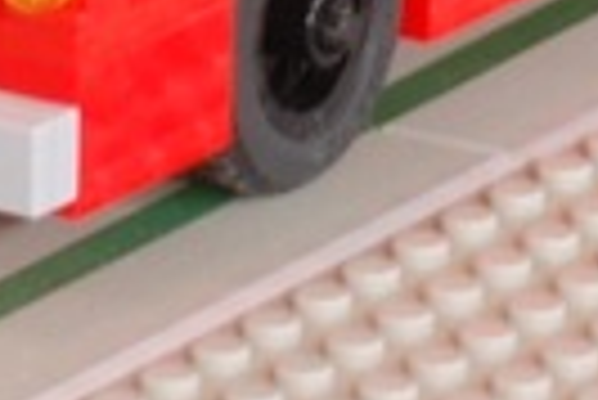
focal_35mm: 695
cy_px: -634
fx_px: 11557
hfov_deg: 3.0
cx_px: 490
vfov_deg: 2.0
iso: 400
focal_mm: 60
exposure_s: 1/1.3
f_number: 22
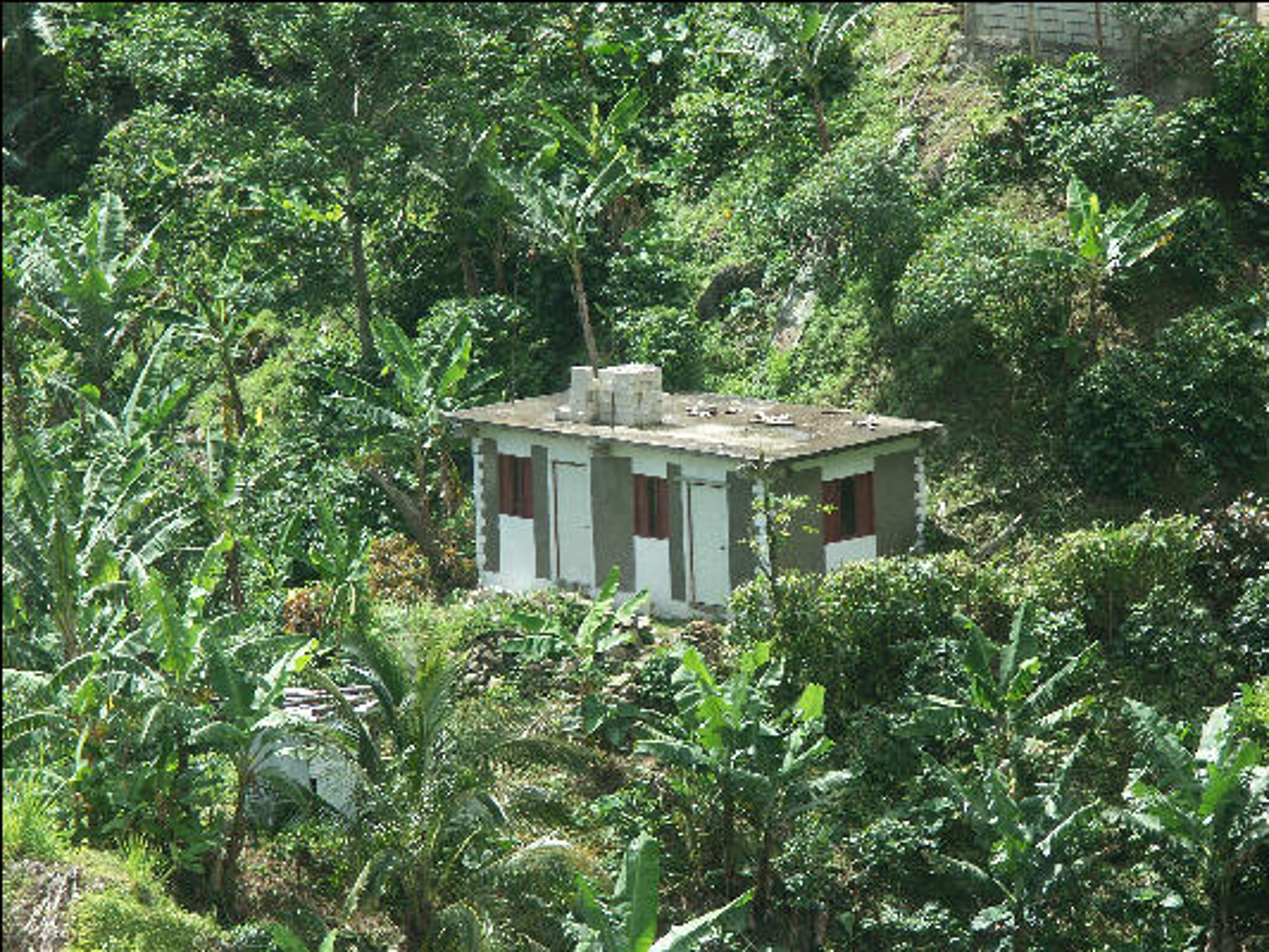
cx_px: 634
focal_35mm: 199
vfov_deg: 7.5
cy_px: 476
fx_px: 7297
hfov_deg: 9.9
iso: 100
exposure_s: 1/400
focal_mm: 50.48
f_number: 5
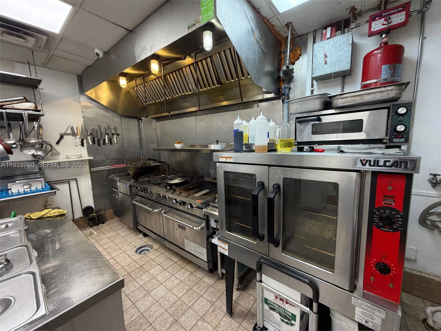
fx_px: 178
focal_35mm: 14
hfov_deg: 102.1
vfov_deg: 85.7
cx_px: 220
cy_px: 166
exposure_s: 1/60
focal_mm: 2.22
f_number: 2.2
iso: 160
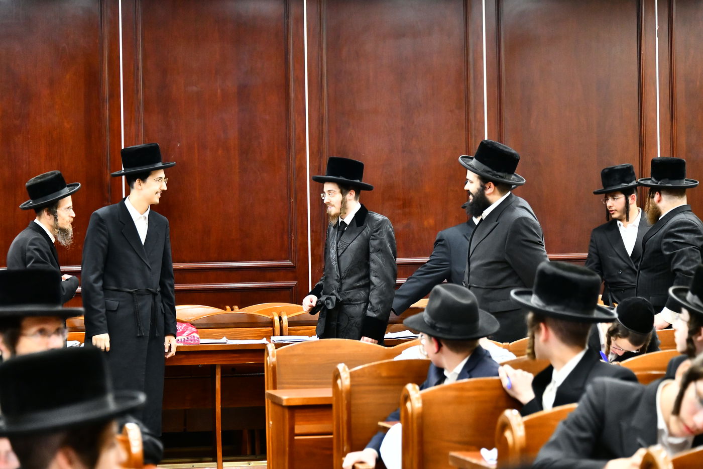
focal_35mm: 116
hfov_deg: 17.6
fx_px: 2265
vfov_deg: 11.8
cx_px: 352
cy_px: 234
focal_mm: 116
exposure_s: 1/100
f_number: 5.6
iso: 4000
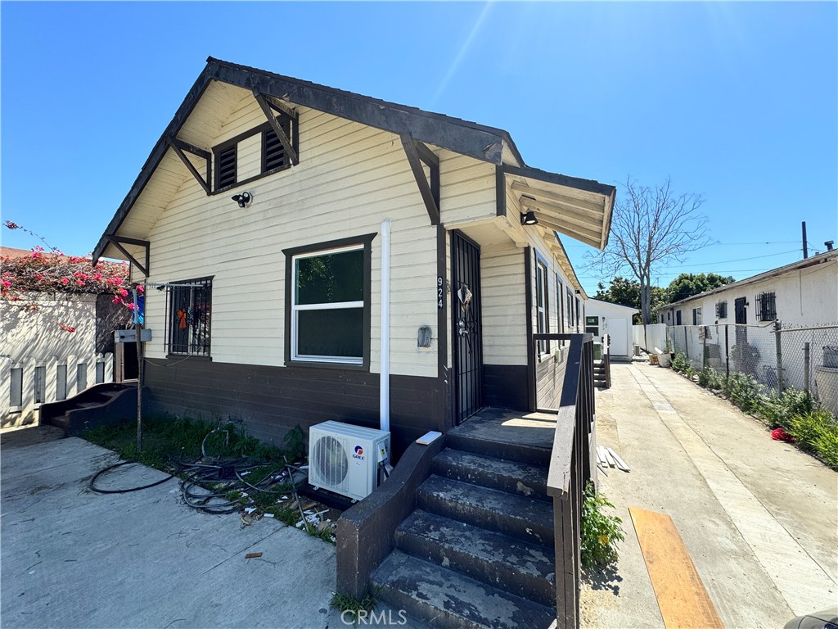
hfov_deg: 102.1
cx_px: 419
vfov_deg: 85.7
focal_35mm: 14
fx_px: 339
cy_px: 314
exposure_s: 1/921
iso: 40
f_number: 2.2
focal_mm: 2.22
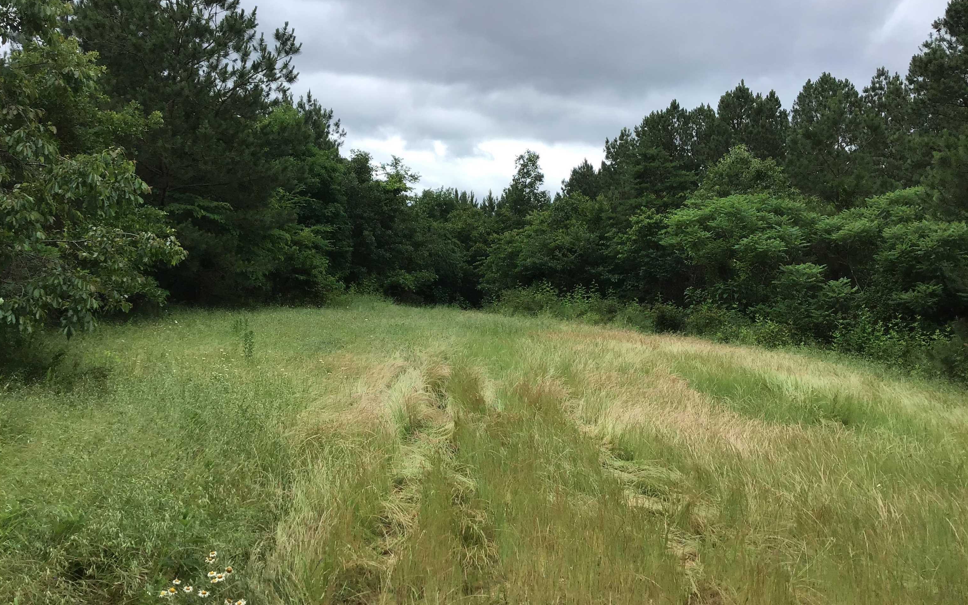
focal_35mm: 33
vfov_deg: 38.3
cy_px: 271
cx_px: 483
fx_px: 871
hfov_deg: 58.1
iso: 25
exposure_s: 1/536
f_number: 2.4
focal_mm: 3.3
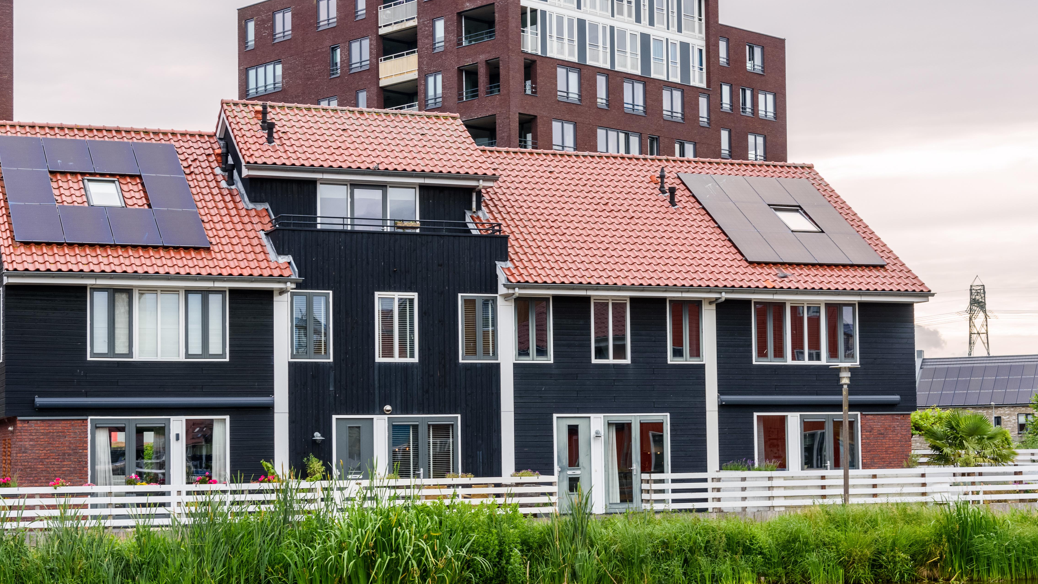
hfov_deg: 31.4
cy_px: 358
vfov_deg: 18.0
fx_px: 1844
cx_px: 576
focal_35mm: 67
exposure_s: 1/60
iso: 200
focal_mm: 48
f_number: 8
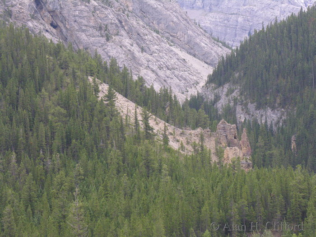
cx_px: 158
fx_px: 1050
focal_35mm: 115
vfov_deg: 12.9
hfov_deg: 17.1
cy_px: 118
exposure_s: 1/77
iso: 200
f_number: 4.7
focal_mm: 29.3
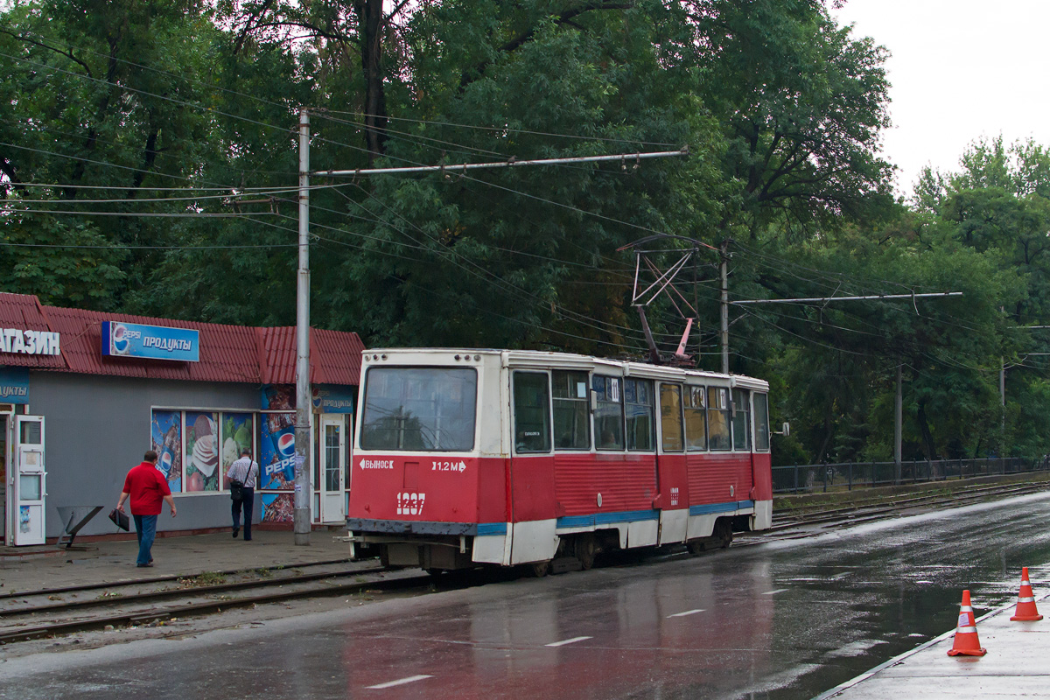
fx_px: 1531
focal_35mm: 52
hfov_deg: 37.9
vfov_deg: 25.8
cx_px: 525
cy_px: 350
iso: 800
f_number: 5
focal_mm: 35
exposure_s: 1/1000
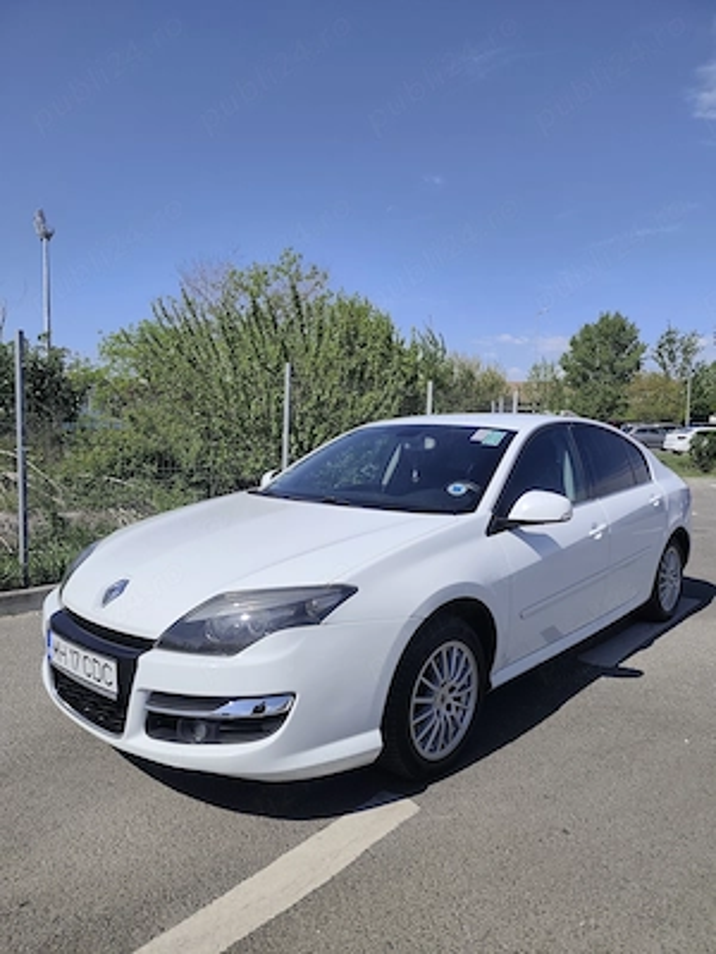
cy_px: 477
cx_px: 358
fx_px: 634
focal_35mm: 23
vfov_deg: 73.9
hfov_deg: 58.9
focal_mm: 6.19
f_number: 1.65
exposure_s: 1/1748
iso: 50
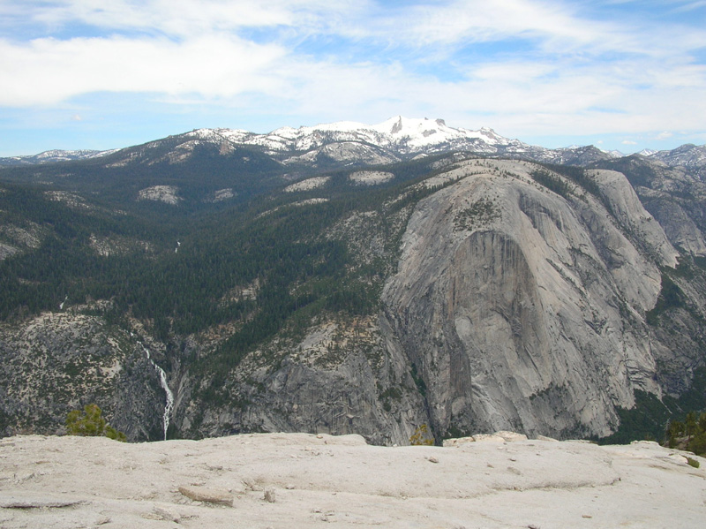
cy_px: 264
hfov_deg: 52.7
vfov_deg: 40.7
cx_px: 353
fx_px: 713
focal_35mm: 35
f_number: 5.6
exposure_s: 1/304
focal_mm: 5.8
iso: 50
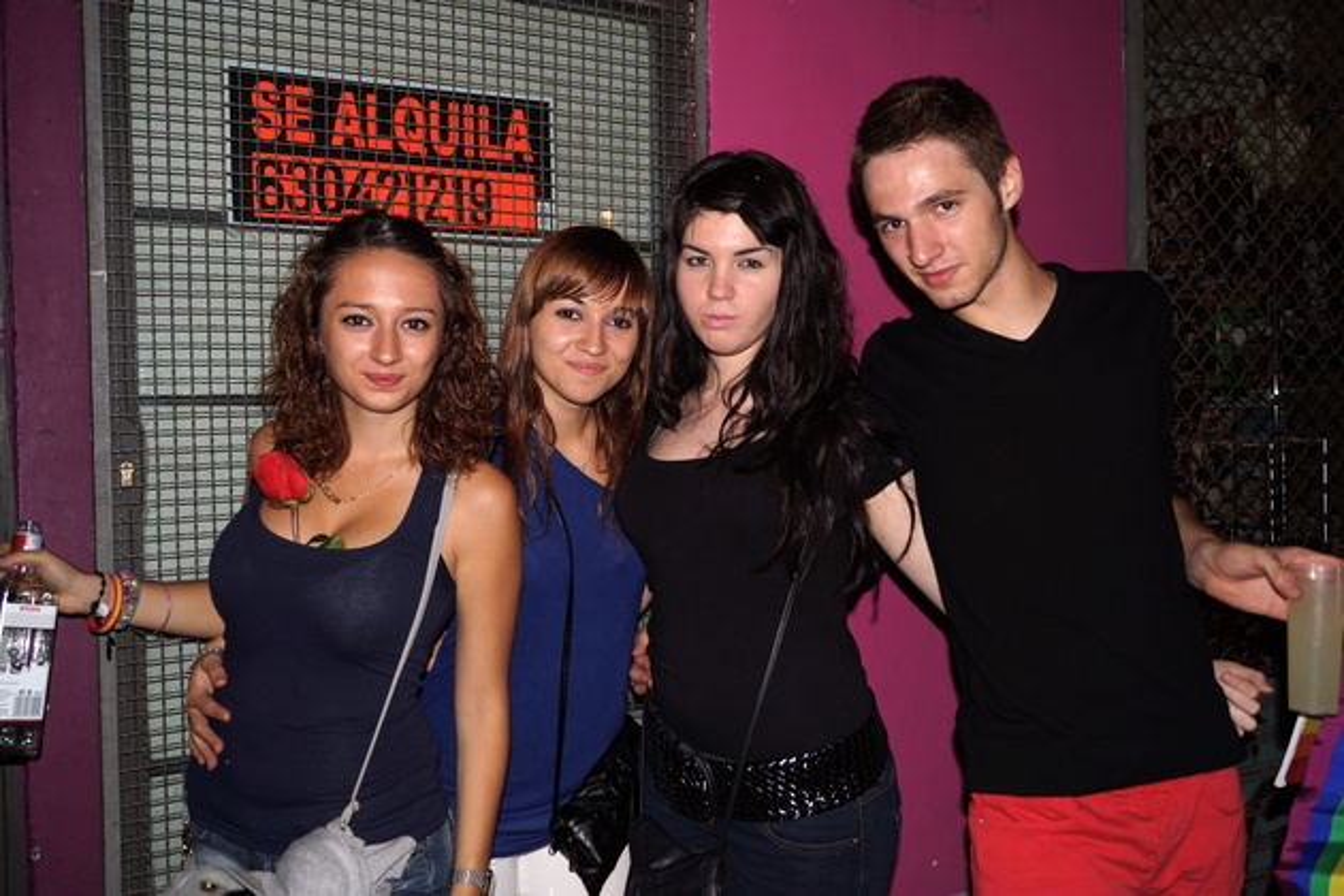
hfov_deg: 57.2
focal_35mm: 33
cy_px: 448
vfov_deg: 40.0
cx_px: 672
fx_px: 1232
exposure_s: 1/160
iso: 100
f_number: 4
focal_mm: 22
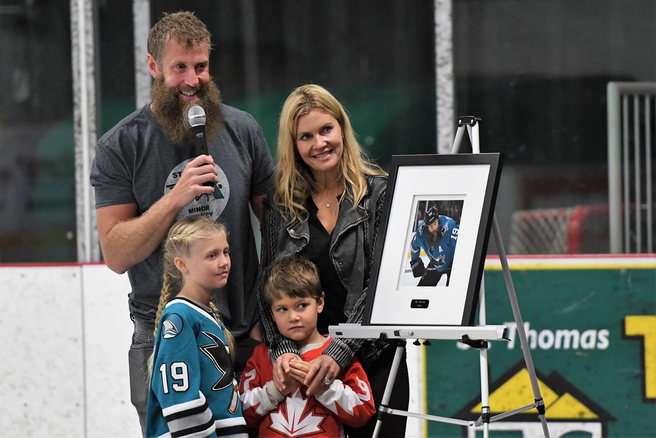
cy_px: 219
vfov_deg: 4.6
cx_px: 328
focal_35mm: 300
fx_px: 5468
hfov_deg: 6.9
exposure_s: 1/1000
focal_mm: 200
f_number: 2.8
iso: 4500
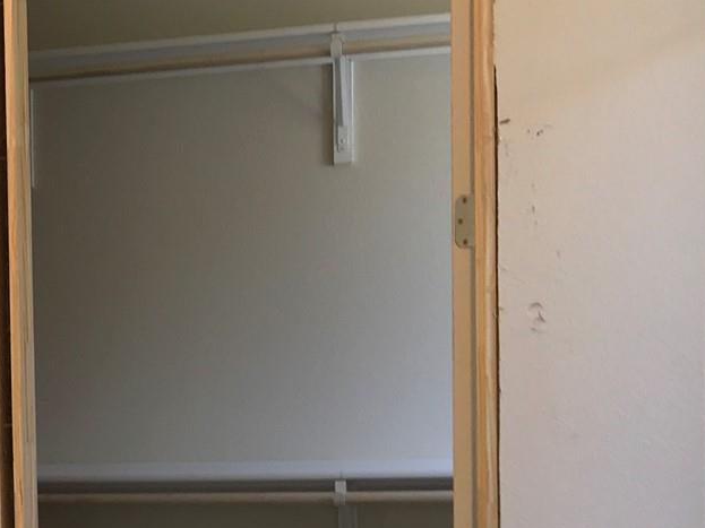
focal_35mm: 92
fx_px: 1873
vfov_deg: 15.7
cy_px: 542
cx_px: -259
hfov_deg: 19.4
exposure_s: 1/40
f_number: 1.8
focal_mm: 3.99
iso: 25
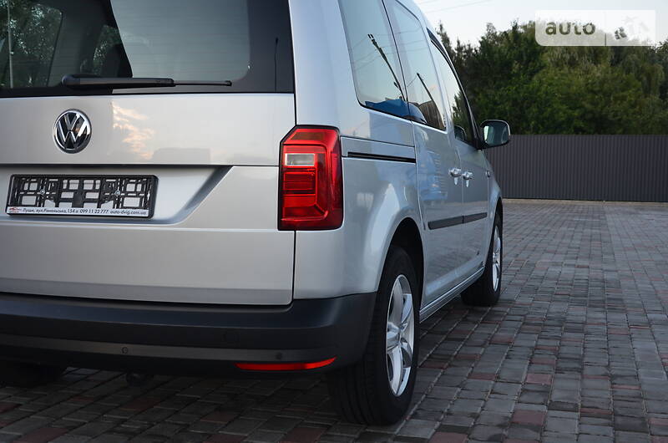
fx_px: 833
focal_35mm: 45
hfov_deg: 43.7
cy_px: 222
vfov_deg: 29.7
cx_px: 334
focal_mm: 30
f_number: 5.6
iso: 400
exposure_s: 1/125
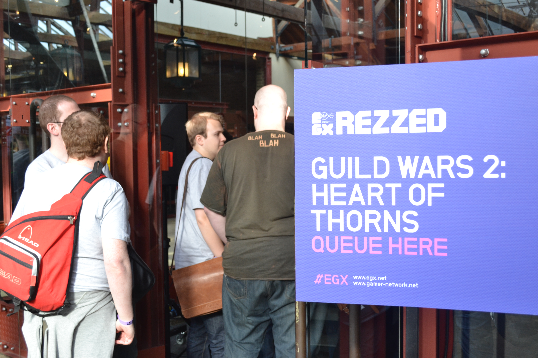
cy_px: 179
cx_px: 269
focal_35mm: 44
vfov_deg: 30.8
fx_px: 650
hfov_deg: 45.0
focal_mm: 29
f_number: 5.6
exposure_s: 1/60
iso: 400
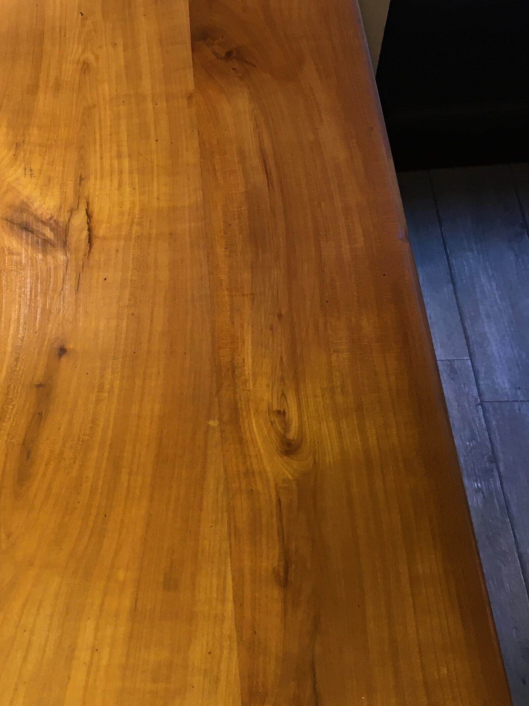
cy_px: 469
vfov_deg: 34.6
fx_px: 1121
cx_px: 29
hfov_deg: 25.5
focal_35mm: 55
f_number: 2.2
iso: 64
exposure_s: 1/33
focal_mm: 4.15
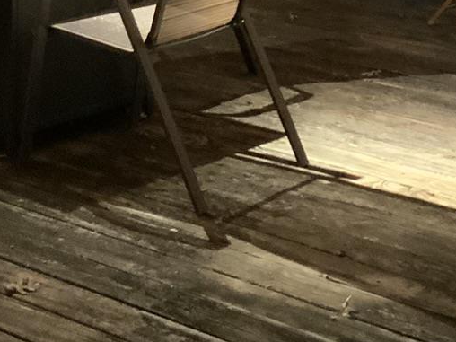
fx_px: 1541
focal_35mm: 117
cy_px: -211
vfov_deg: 11.9
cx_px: 254
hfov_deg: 16.8
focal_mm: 3
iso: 320
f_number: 1.8
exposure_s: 1/30
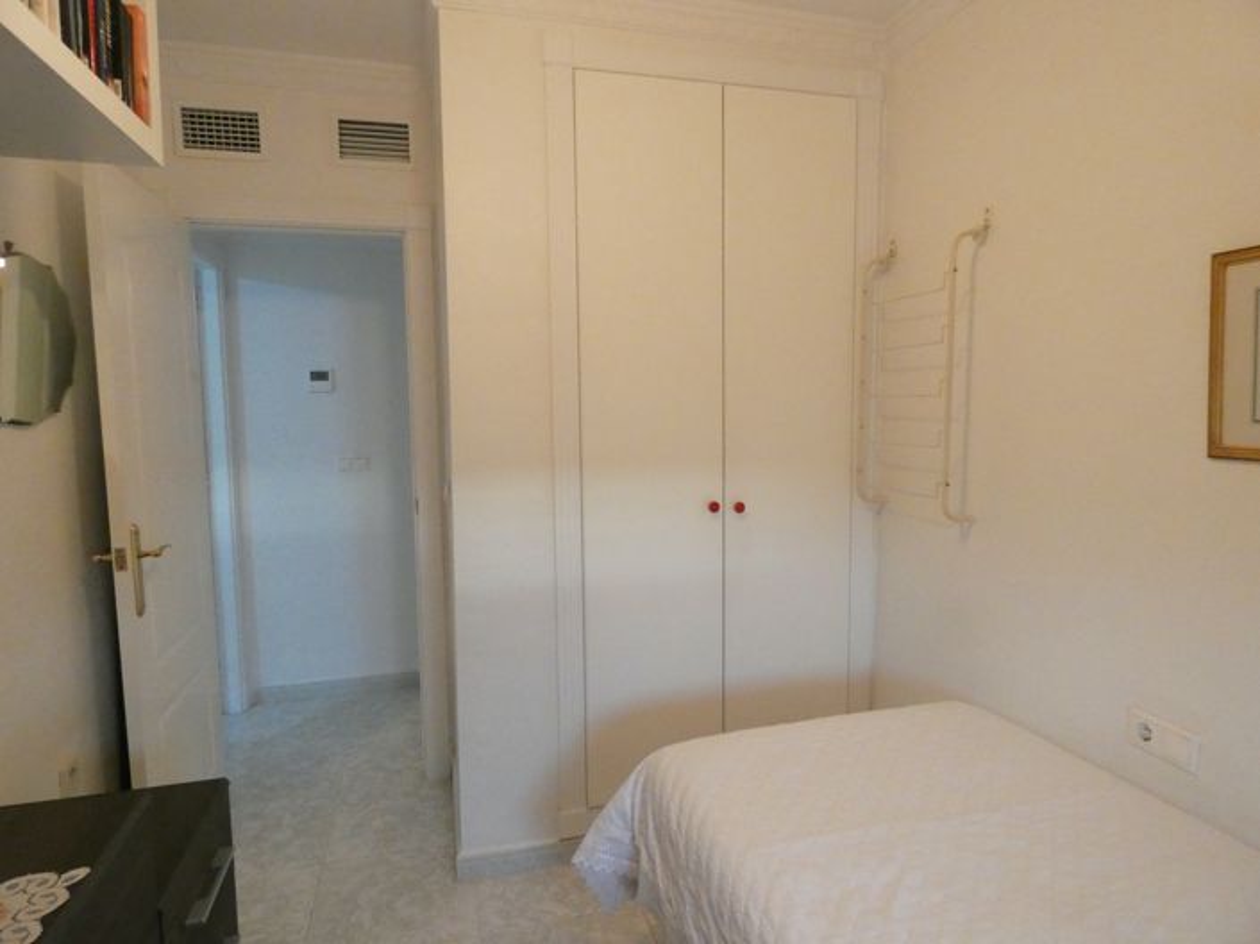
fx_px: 728
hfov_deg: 81.8
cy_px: 472
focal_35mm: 20
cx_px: 630
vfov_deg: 65.9
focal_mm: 3.6
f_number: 2.8
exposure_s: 1/60
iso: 1000
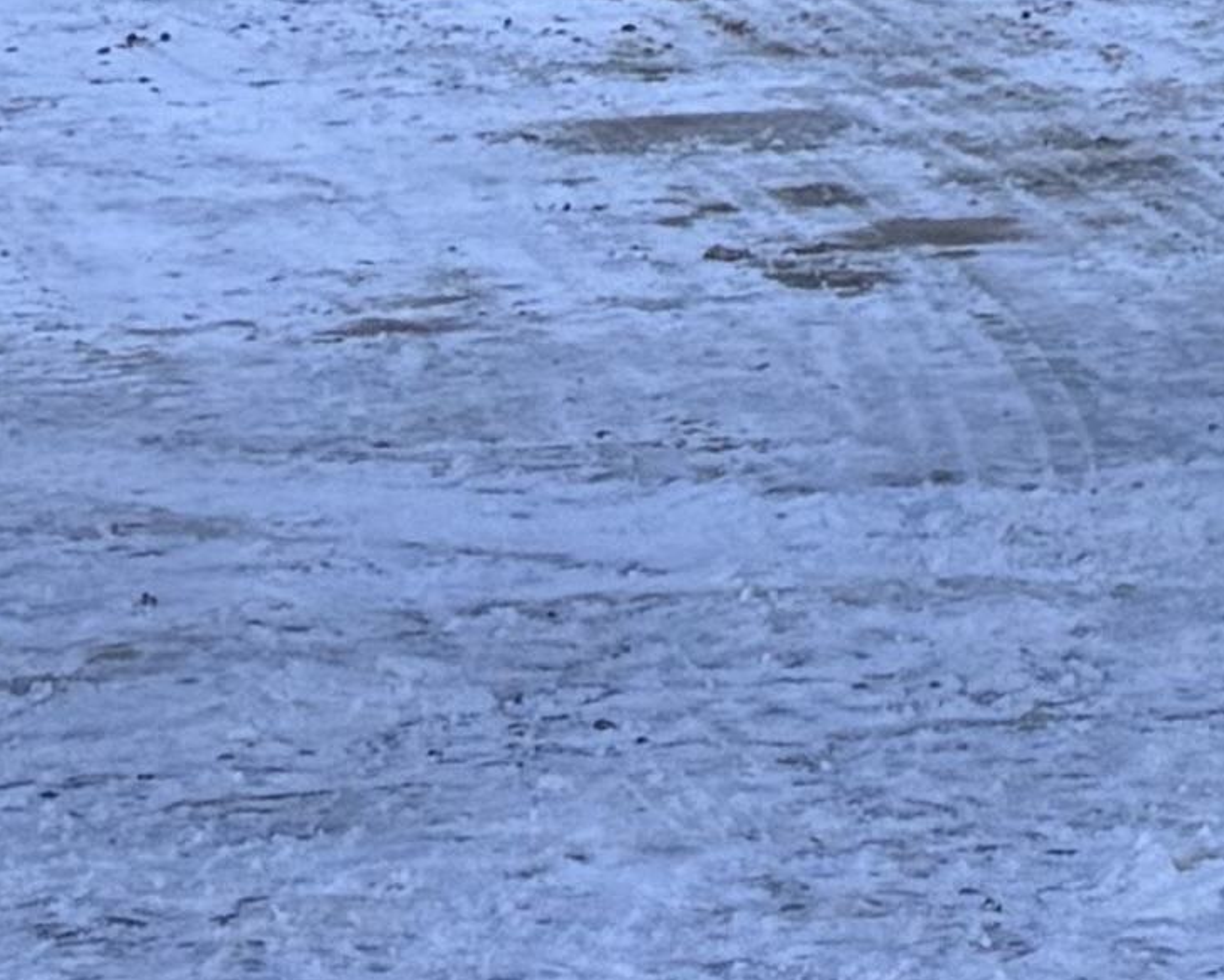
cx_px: 3323
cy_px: -1330
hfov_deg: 9.0
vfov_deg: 7.8
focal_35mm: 184
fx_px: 6667
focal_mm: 6.76
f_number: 1.78
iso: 125
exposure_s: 1/121
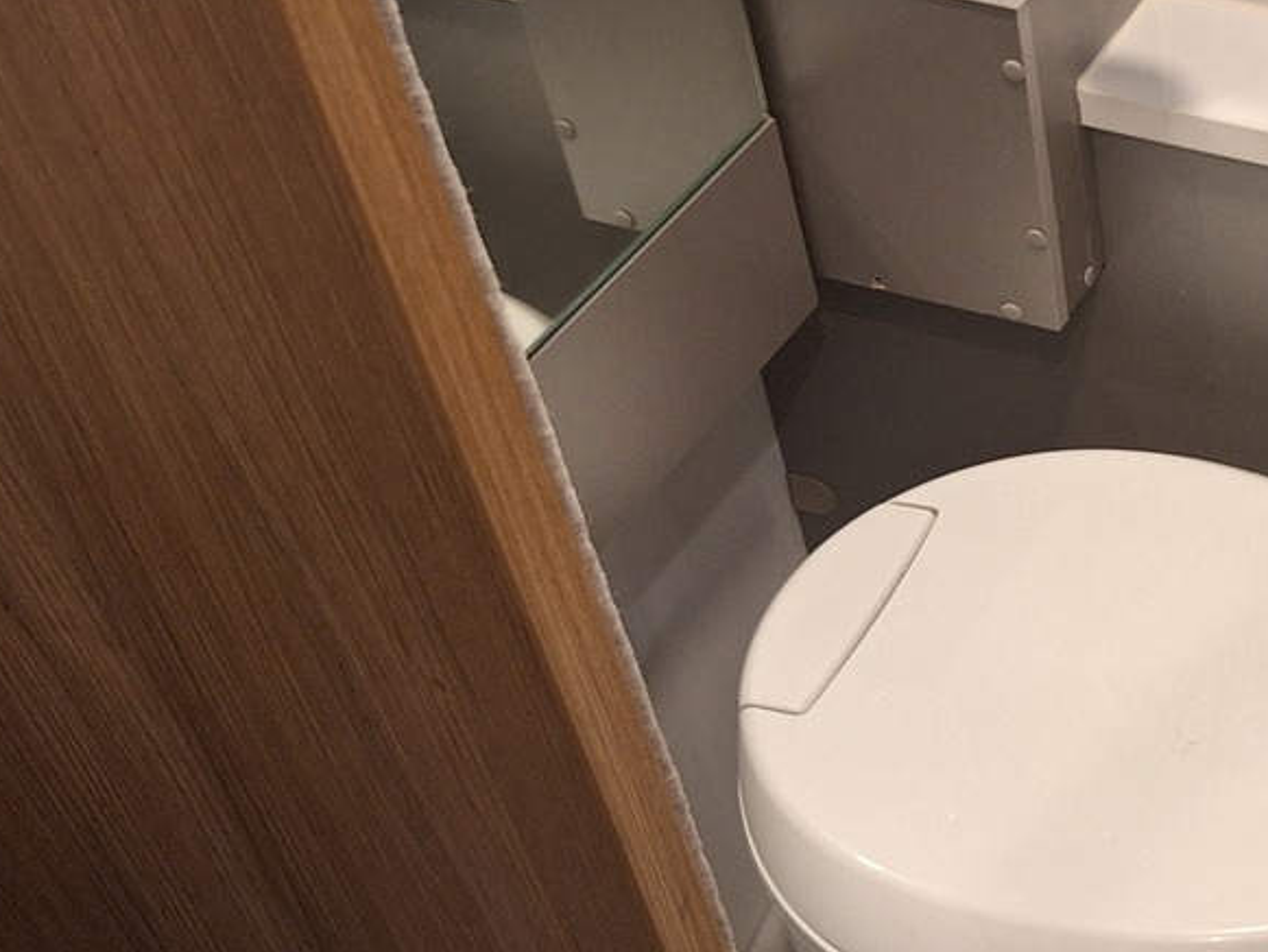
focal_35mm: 57
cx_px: 1451
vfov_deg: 25.6
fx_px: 2088
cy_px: 561
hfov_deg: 29.8
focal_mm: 5.54
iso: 250
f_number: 1.8
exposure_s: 1/50
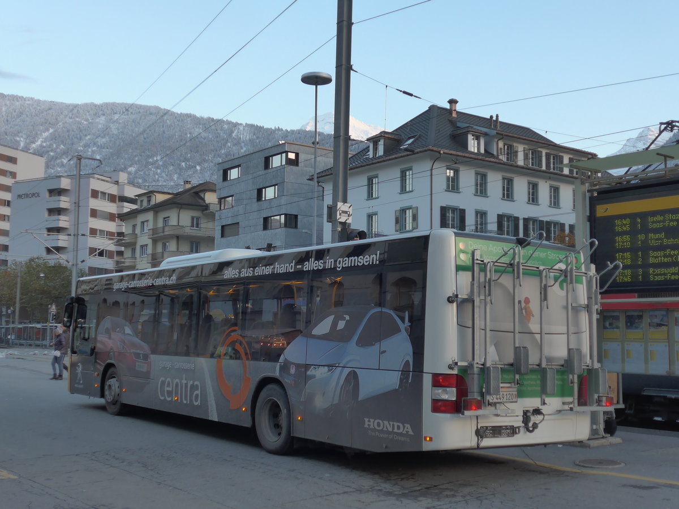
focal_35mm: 44
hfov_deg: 42.9
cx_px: 340
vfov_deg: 32.9
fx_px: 863
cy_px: 254
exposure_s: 1/125
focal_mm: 9
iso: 160
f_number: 2.8
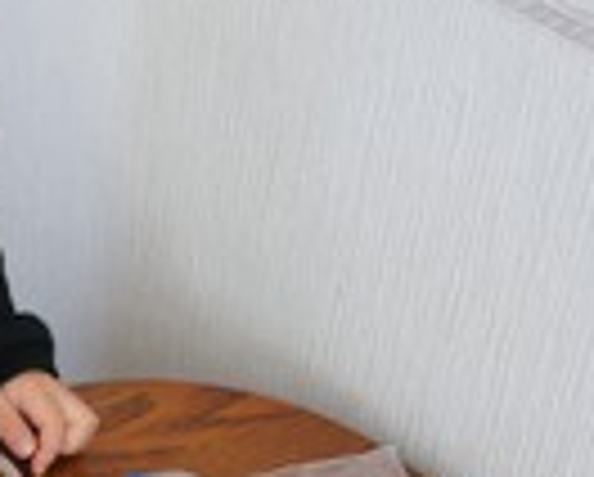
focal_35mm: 106
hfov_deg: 16.7
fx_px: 1874
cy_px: 387
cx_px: -248
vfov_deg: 14.4
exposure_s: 1/40
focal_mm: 25
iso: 200
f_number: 4
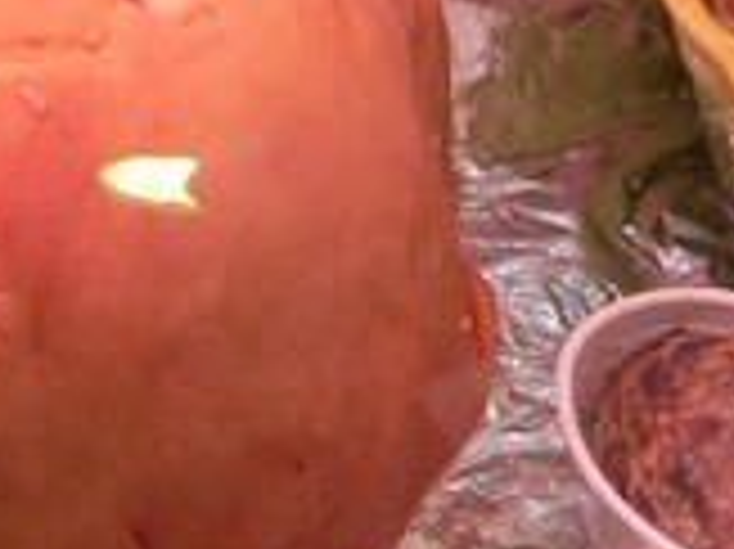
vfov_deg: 11.6
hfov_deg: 15.0
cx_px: -63
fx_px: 2712
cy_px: 270
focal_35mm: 128
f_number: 2.8
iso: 200
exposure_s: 1/50
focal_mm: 8.7
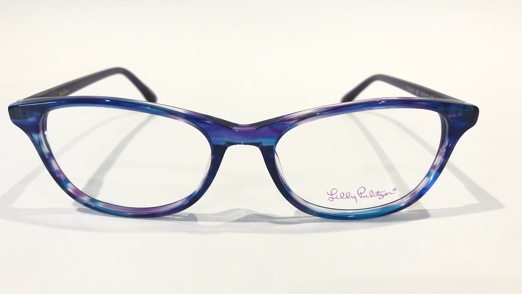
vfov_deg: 37.8
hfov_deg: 62.6
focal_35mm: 31
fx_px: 429
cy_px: 144
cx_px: 259
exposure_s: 1/30
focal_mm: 3.99
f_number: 1.8
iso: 40
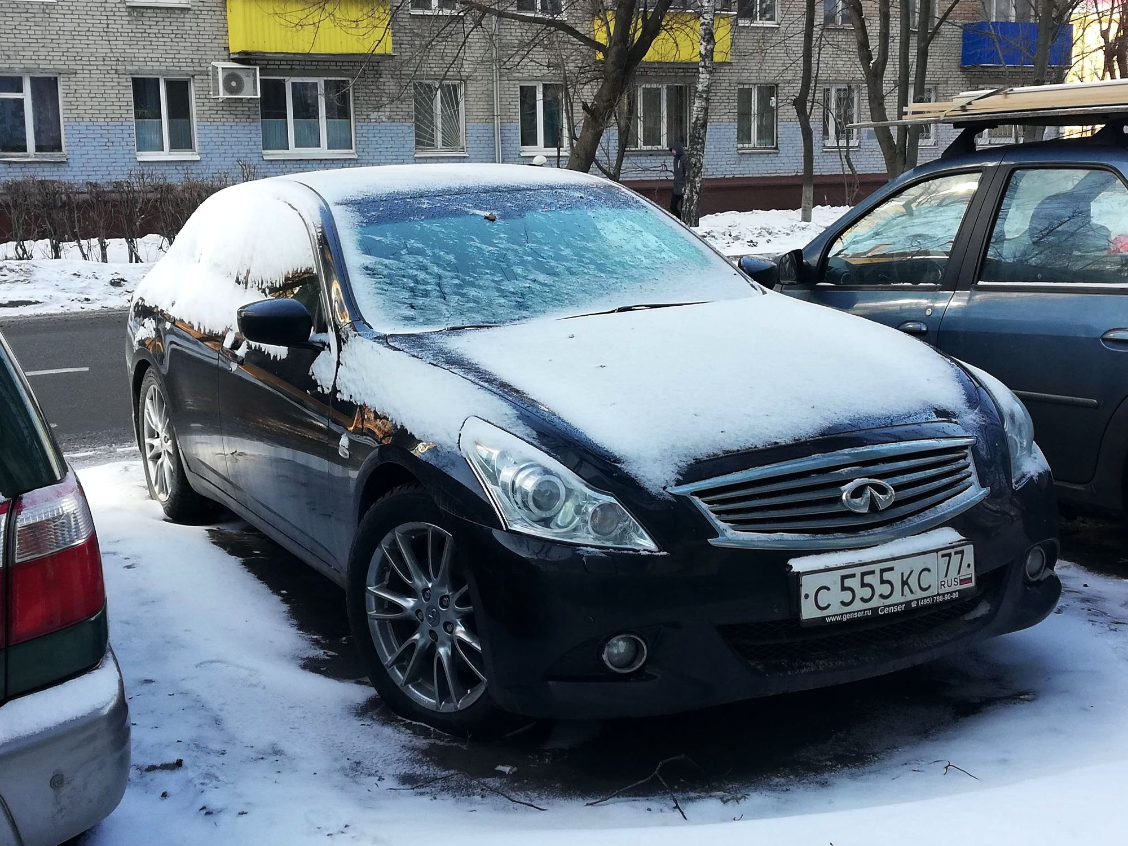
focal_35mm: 36
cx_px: 564
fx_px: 1173
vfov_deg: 39.7
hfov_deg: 51.4
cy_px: 423
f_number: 2.2
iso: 50
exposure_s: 1/100
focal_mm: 3.81
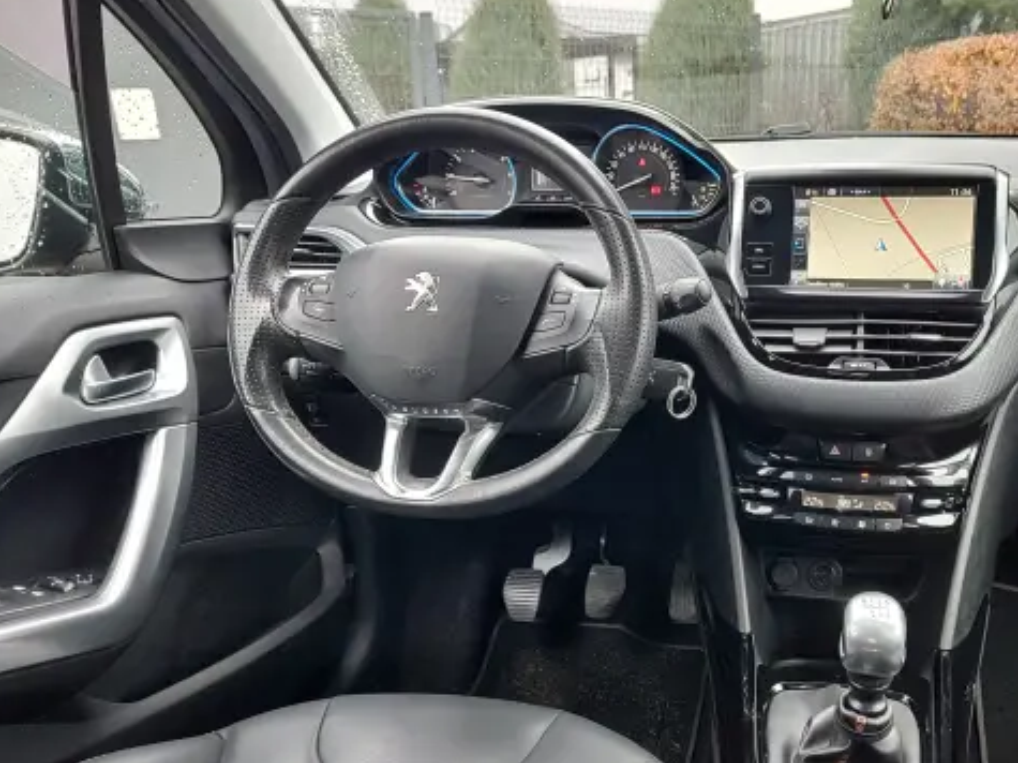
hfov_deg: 57.5
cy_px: 465
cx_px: 645
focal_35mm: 31
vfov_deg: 45.1
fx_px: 911
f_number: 1.8
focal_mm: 5.56
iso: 113
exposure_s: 1/50
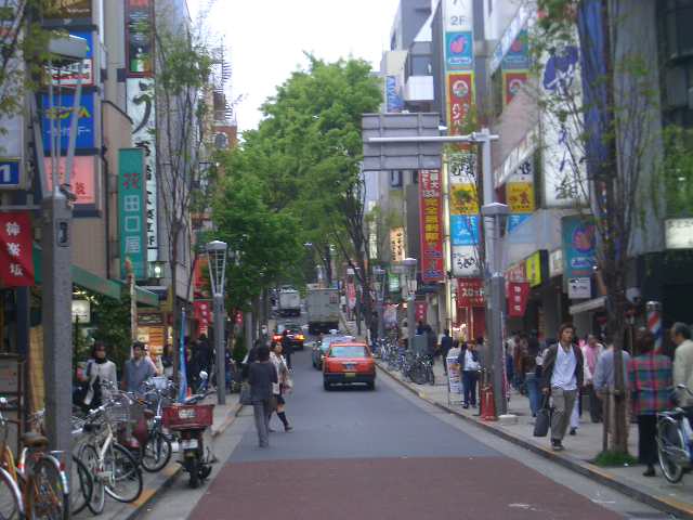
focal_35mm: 74
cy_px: 260
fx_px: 1481
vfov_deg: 19.9
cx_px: 346
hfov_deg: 26.3
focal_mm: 12.2
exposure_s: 1/80
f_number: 3.9
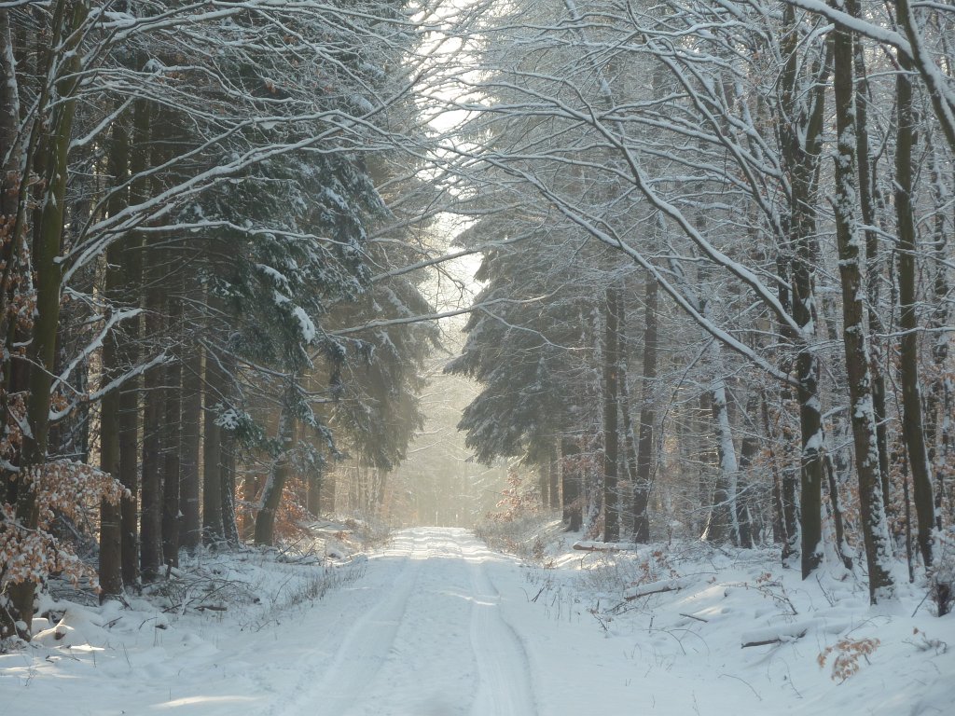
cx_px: 478
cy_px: 358
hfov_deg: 15.4
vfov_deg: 11.6
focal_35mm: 128
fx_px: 3531
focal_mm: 21
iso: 80
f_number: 4.4
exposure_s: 1/80
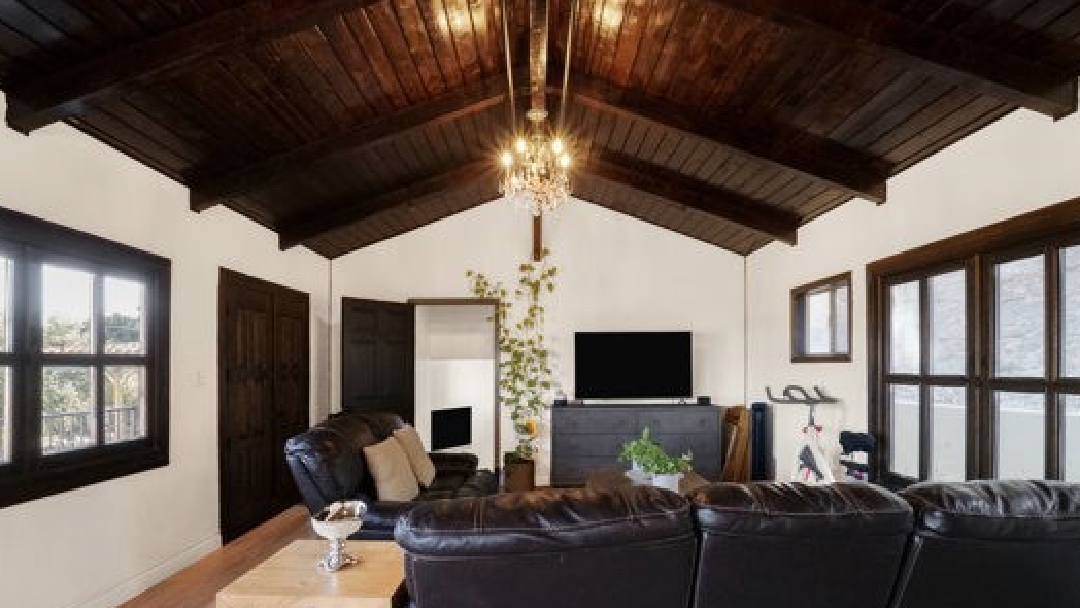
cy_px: 371
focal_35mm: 18
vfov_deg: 60.4
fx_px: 516
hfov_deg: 92.7
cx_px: 538
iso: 6400
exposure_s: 1/30
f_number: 14
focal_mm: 10
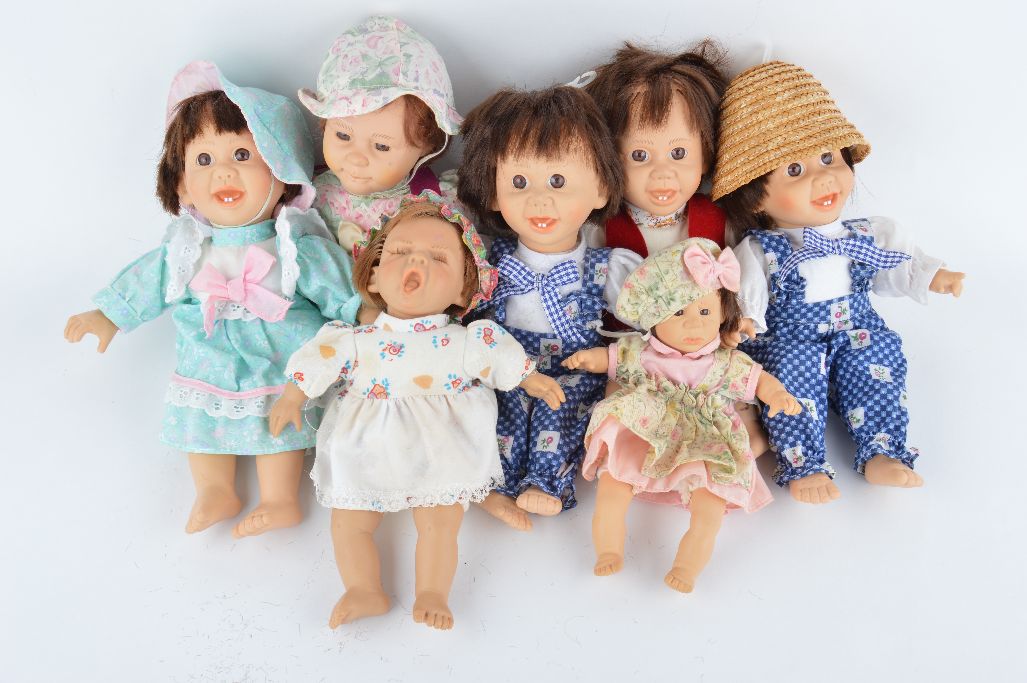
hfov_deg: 49.6
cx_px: 514
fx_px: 1112
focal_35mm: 39
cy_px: 342
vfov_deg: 34.1
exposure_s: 1/25
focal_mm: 26
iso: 100
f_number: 10
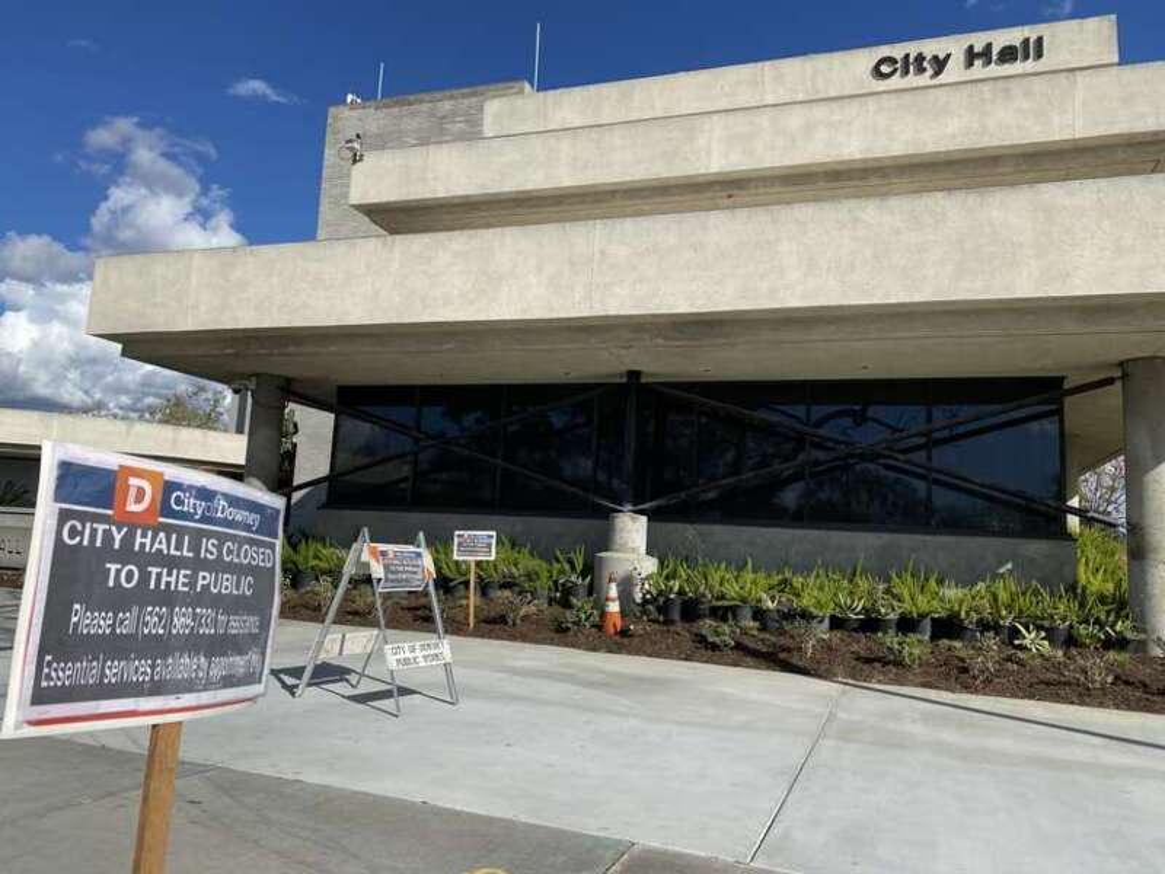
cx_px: 582
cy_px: 437
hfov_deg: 67.3
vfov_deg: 53.1
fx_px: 875
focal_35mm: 26
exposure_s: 1/5025
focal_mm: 4.25
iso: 32
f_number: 1.8
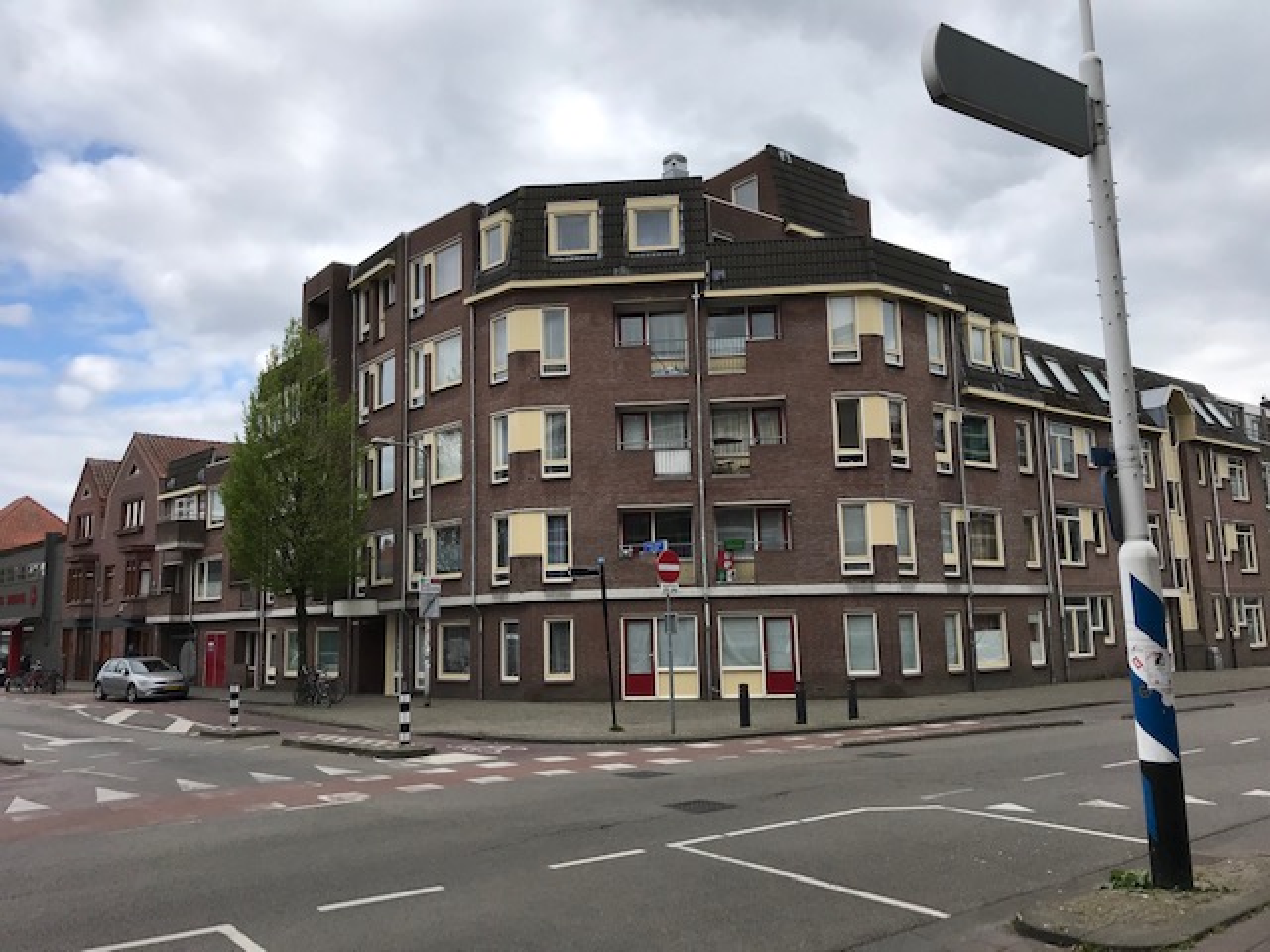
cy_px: 476
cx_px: 635
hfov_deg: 63.4
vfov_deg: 49.7
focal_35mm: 28
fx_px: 1027
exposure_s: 1/1709
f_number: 1.8
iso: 20
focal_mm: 3.99
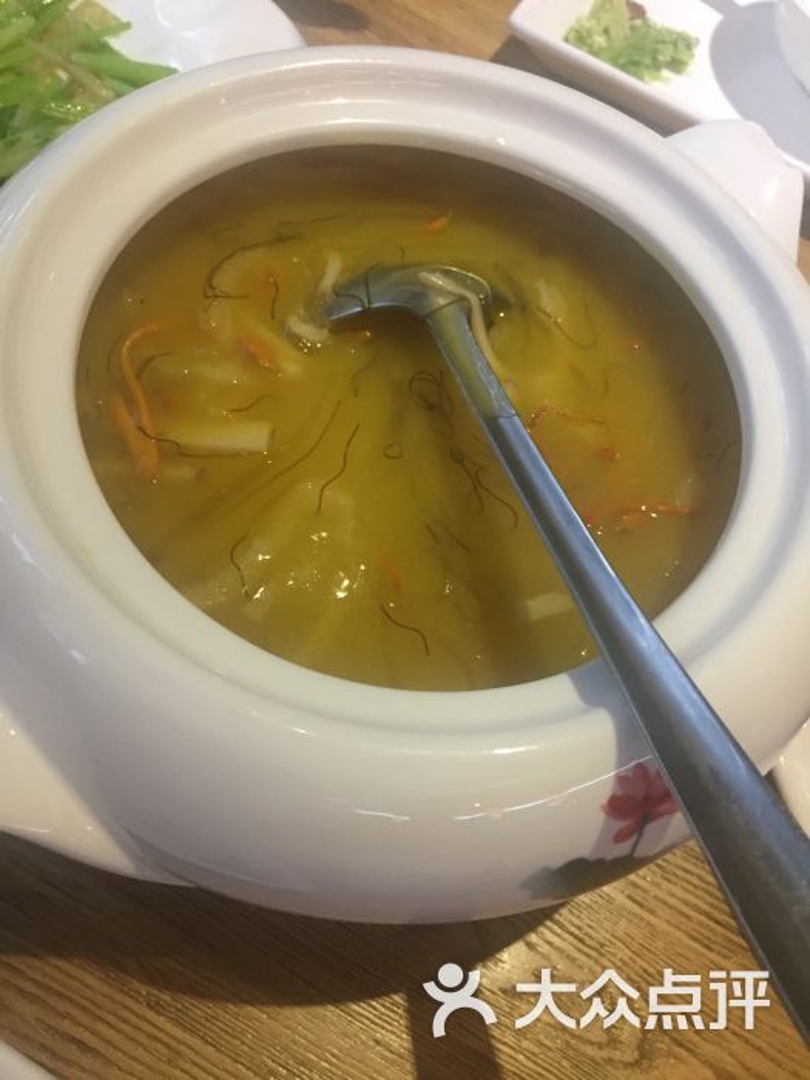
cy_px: 540
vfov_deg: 61.7
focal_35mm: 29
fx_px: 905
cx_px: 405
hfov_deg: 48.2
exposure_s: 1/33
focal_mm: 4.15
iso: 200
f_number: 2.2
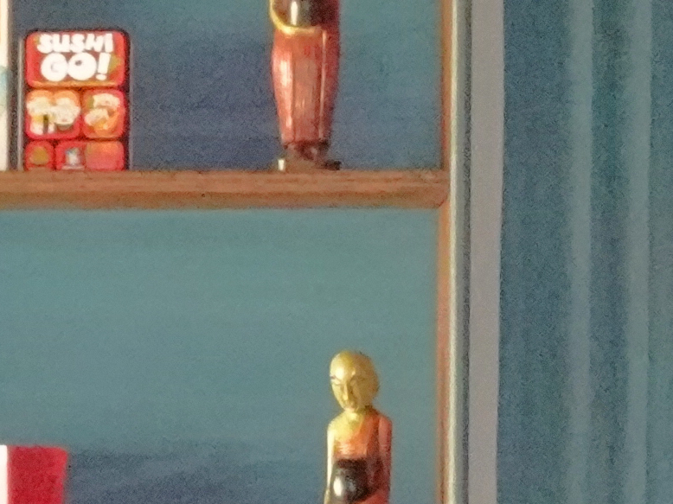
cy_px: 764
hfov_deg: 7.1
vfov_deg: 5.3
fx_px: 5384
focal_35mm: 277
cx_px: 203
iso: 1600
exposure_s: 1/50
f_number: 4.5
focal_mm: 7.29
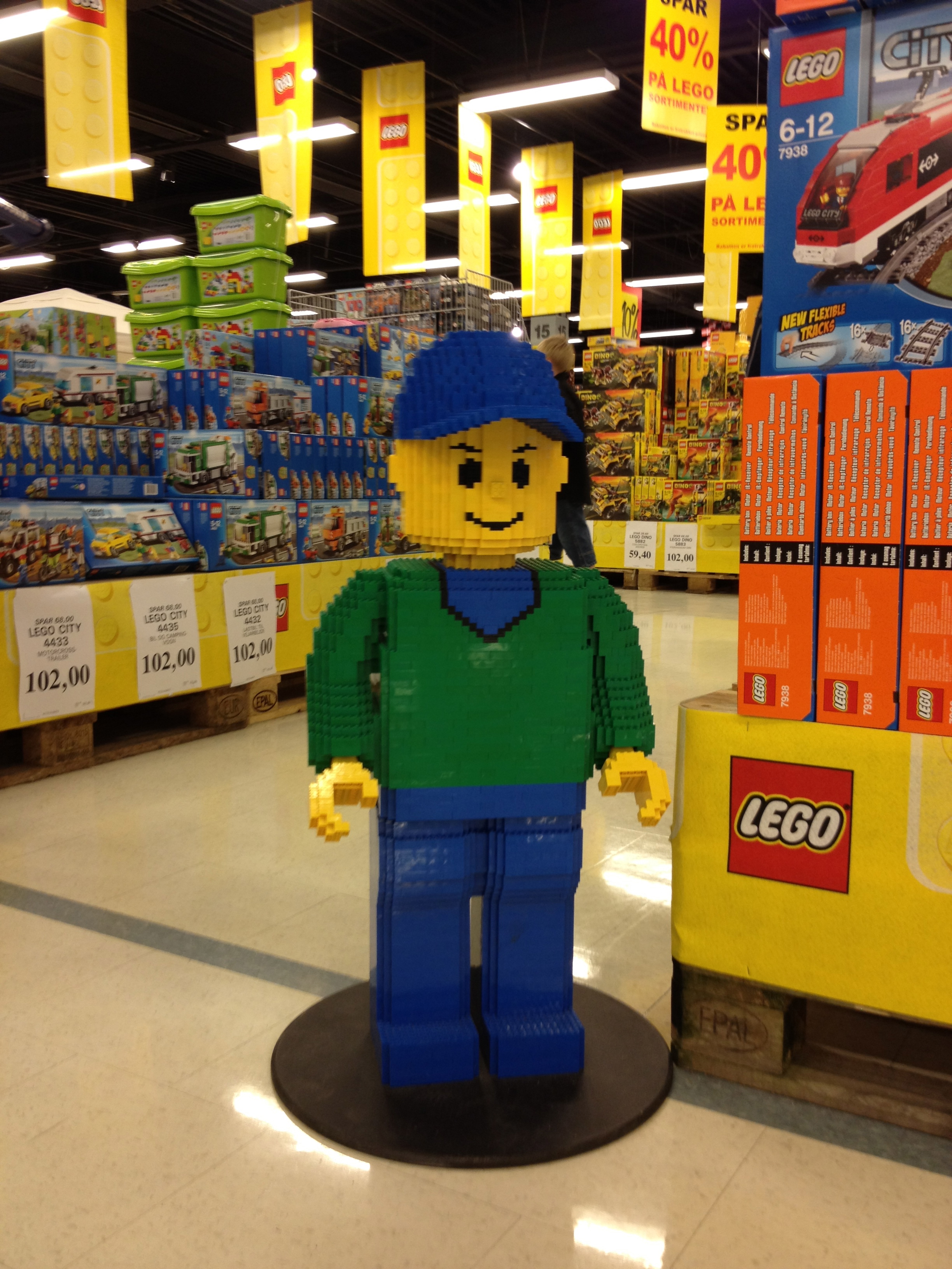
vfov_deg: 52.6
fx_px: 1283
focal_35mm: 35
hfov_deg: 40.7
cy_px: 634
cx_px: 476
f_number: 2.4
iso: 64
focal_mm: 4.28
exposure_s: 1/20
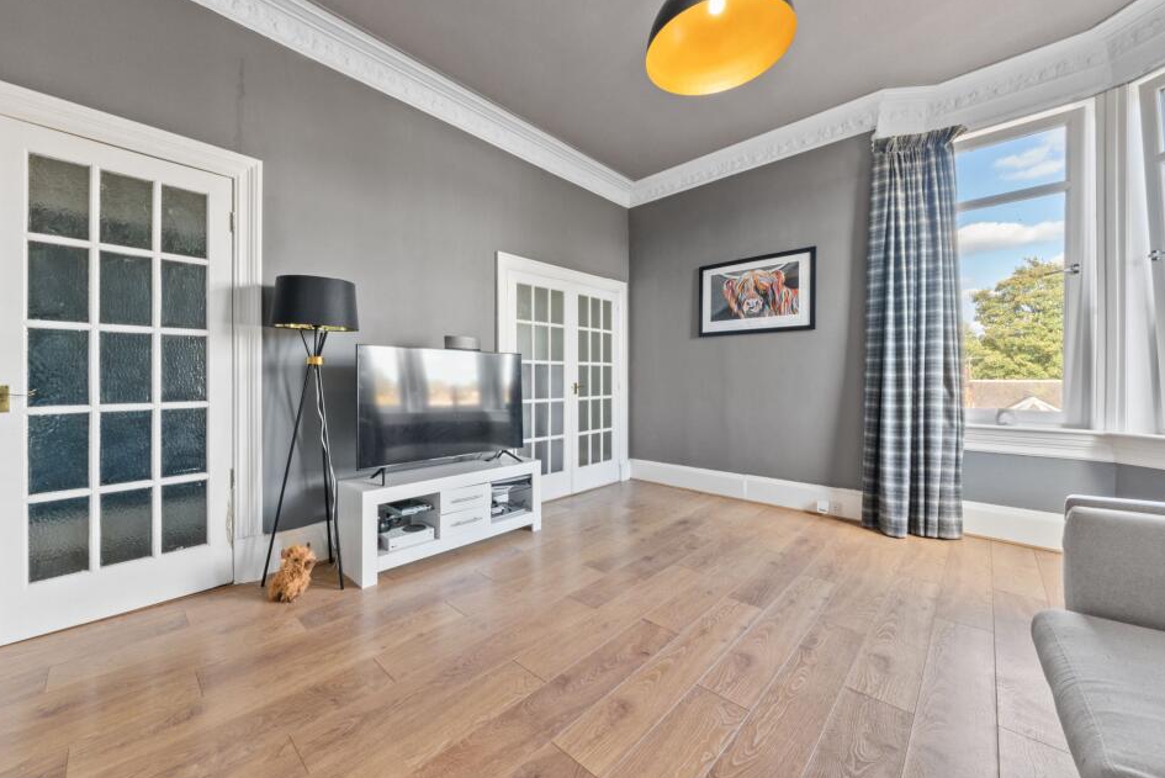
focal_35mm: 13
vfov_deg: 85.5
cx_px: 541
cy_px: 396
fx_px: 421
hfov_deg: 108.1
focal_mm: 12
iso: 640
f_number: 18
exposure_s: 1.3
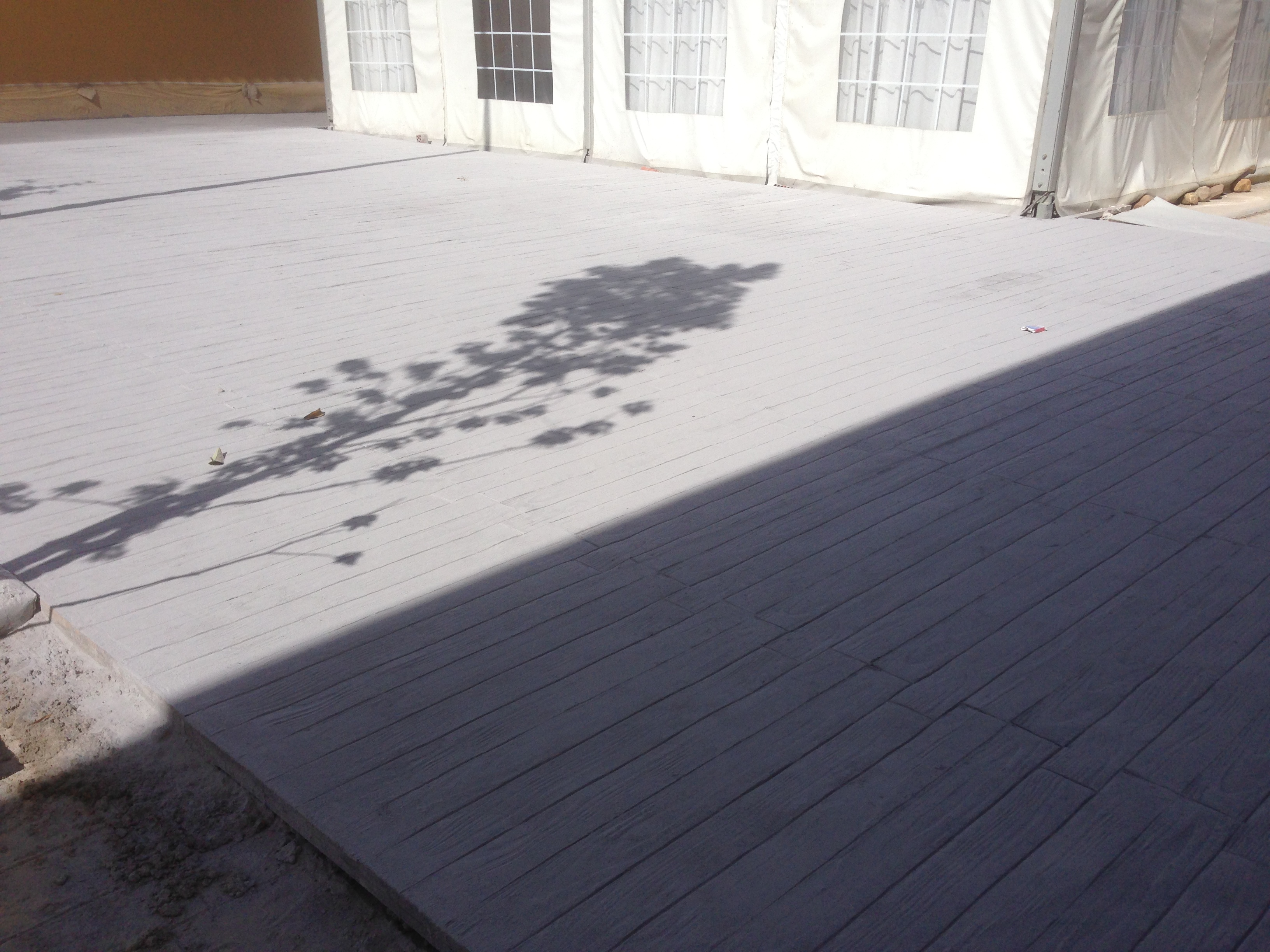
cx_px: 635
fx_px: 1211
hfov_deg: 55.4
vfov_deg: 42.9
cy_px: 476
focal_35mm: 33
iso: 50
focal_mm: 4.13
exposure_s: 1/3390
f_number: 2.4
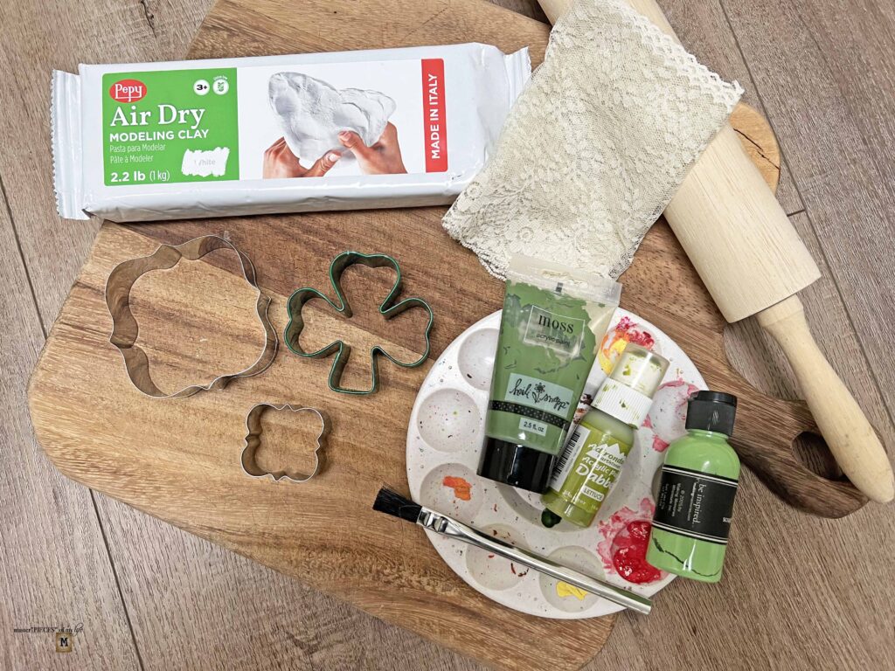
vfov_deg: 53.1
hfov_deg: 67.3
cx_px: 448
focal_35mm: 26
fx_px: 672
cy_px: 336
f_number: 1.5
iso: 125
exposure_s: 1/77
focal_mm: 5.7
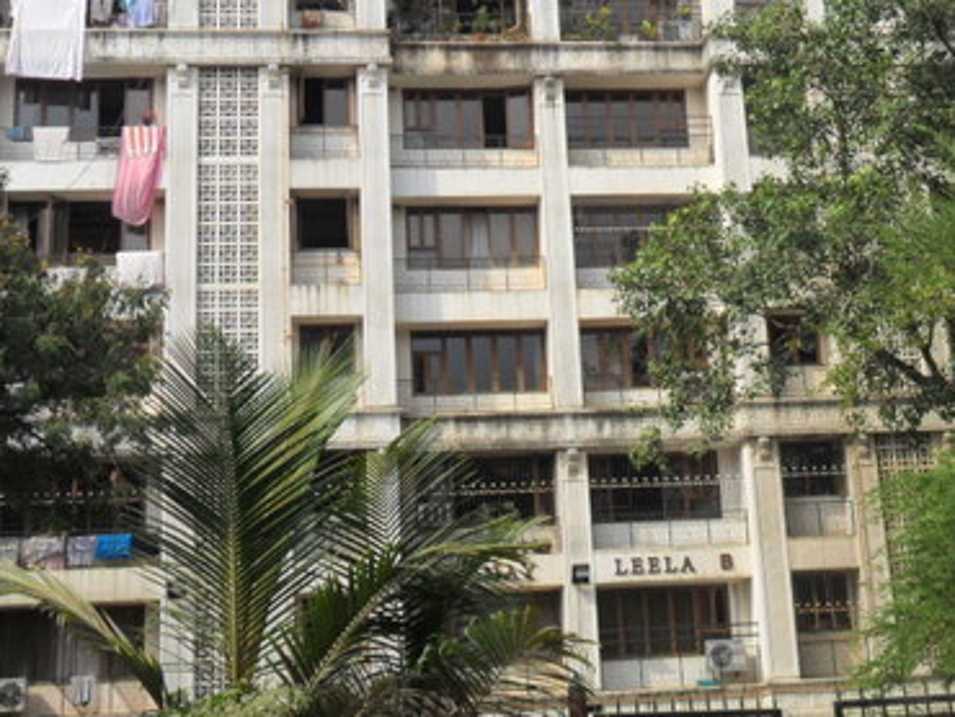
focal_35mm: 64
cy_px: 227
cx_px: 547
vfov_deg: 22.8
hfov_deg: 30.2
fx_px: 1767
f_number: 4
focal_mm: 6.6
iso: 100
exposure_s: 1/750
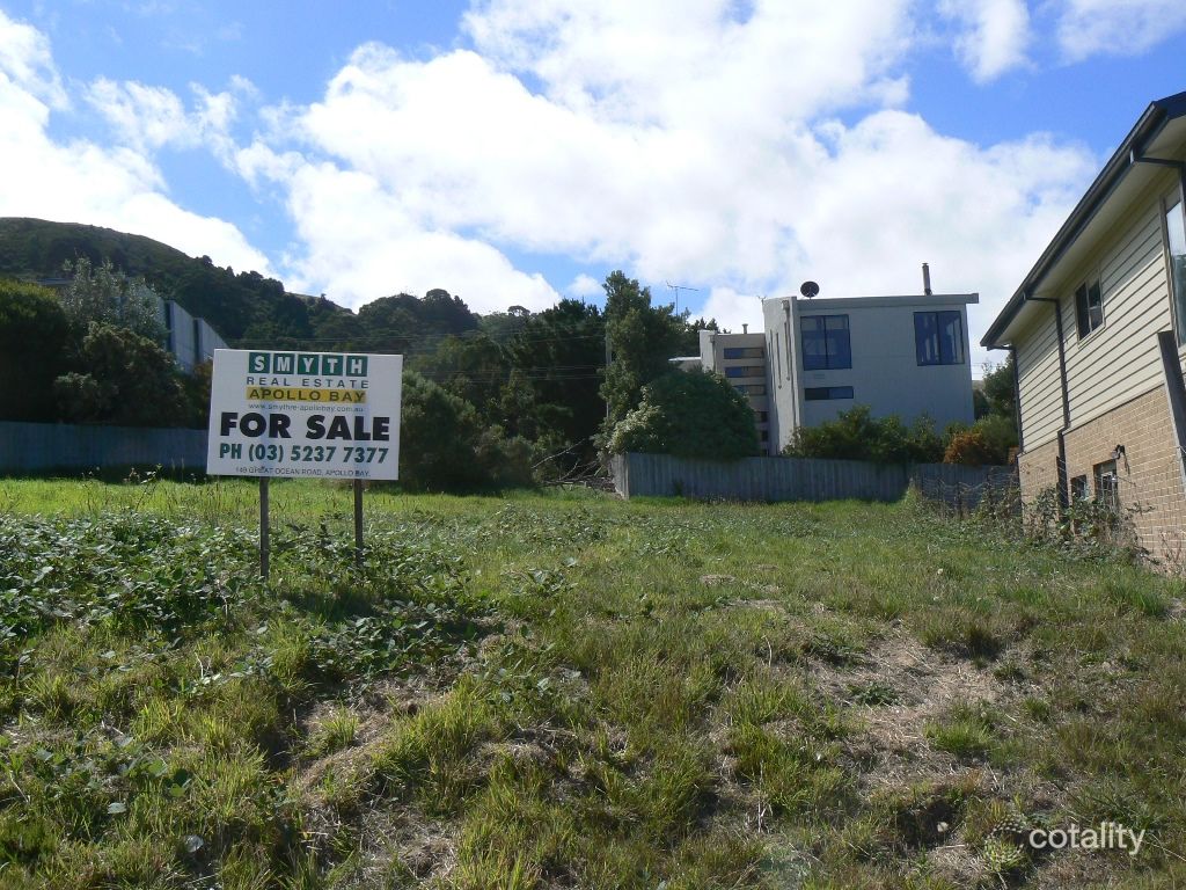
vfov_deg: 39.7
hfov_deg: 51.4
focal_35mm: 36
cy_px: 445
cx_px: 593
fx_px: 1233
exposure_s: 1/500
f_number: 8
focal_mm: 6
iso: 80
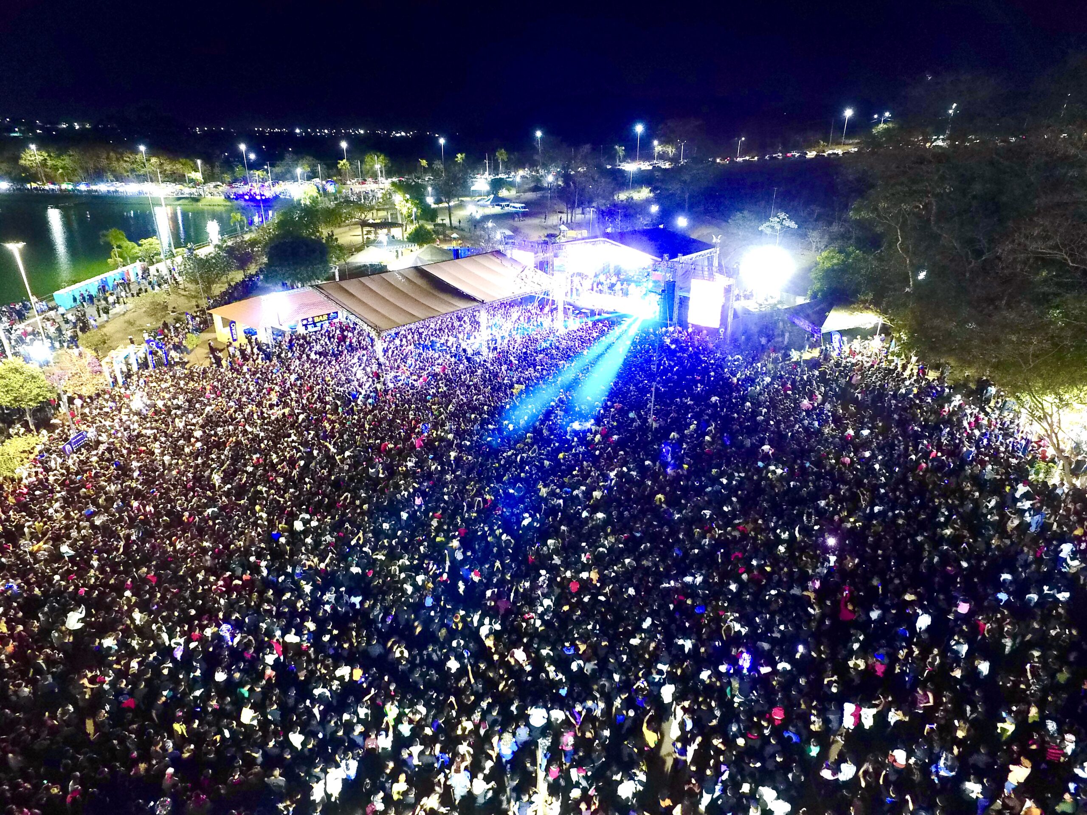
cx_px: 544
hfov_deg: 81.7
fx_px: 628
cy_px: 408
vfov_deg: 66.0
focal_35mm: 20
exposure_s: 1/5.6
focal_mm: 3.61
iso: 1600
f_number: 2.8
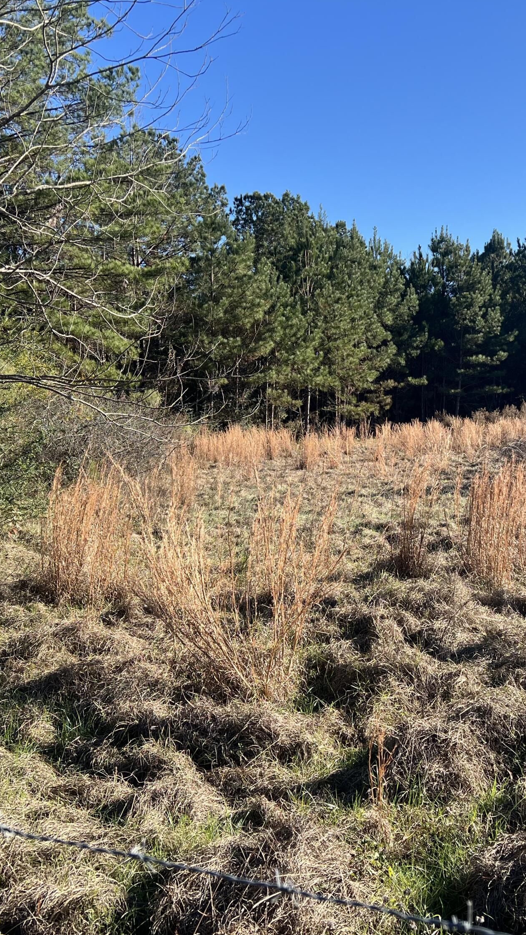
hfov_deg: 30.7
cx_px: 386
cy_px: 466
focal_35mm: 38
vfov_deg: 52.8
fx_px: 942
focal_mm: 5.7
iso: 50
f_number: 1.5
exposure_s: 1/1901
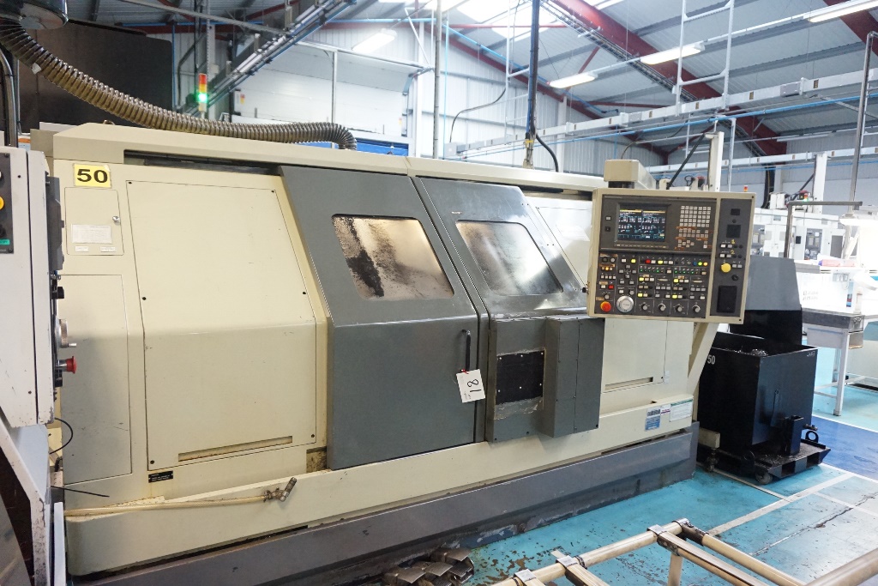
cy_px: 293
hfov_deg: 73.7
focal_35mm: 24
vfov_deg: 53.1
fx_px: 585
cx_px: 439
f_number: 3.5
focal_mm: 16
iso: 3200
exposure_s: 1/125
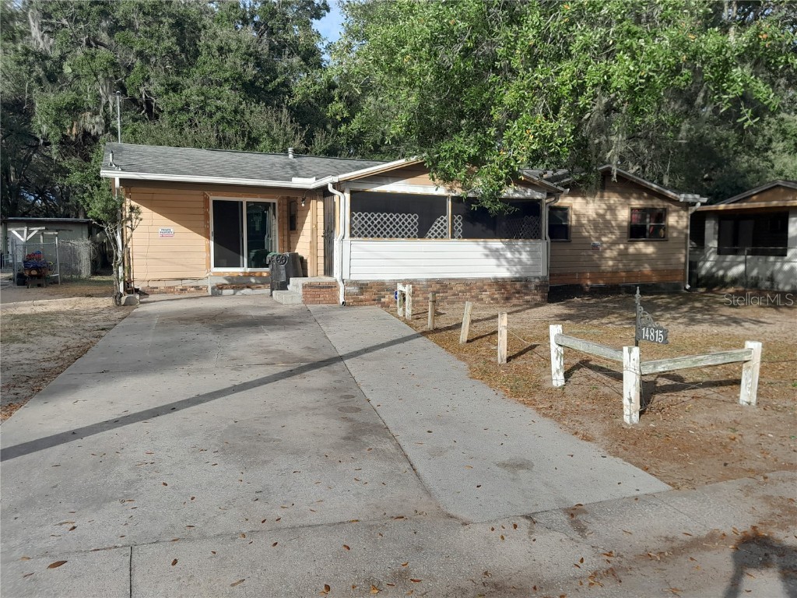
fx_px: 622
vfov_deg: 51.4
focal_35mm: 27
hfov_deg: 65.3
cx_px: 398
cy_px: 299
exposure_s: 1/440
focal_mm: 4
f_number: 1.8
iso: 40
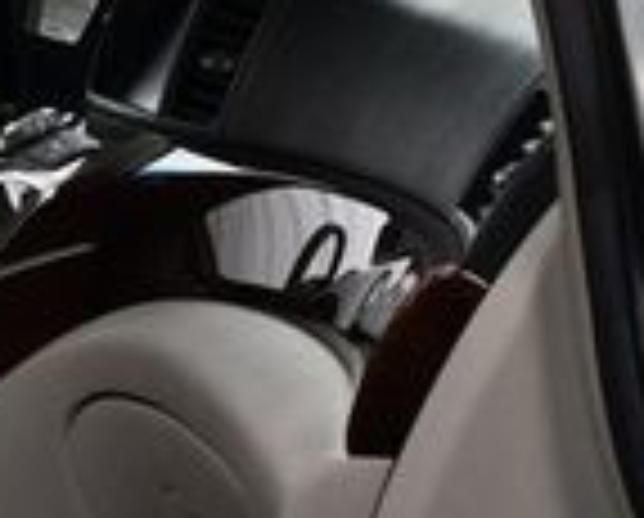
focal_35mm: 151
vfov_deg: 10.2
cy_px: 405
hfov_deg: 12.0
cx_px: -423
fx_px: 2884
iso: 800
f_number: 3.5
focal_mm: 18
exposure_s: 1/160
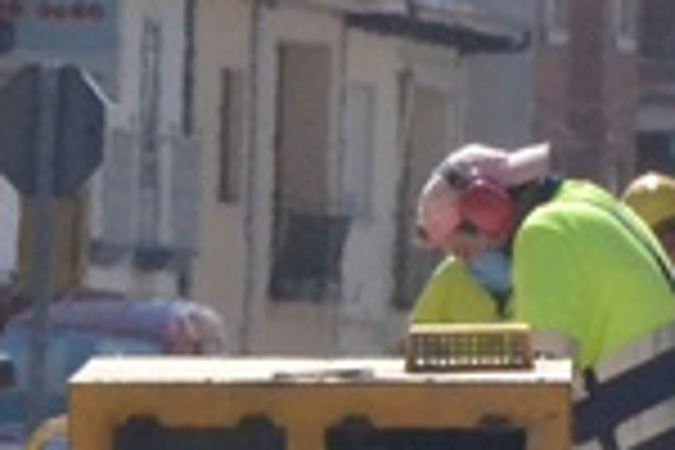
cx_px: 392
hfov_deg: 2.1
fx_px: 18658
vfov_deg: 1.4
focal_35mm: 995
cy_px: 664
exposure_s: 1/3200
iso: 3200
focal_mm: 105
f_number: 14
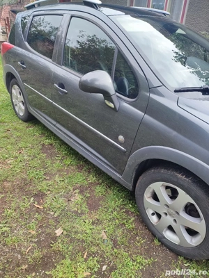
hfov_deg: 54.9
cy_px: 139
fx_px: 201
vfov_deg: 69.4
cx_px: 104
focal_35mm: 25
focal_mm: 6.04
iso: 50
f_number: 1.9
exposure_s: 1/101
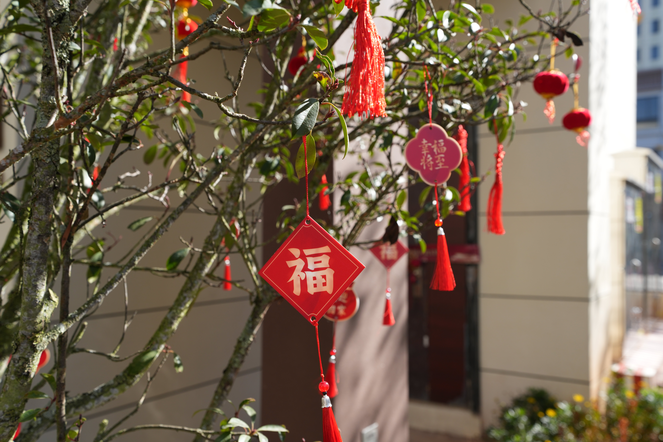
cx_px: 332
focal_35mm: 35
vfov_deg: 37.9
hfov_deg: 54.4
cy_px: 221
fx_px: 645
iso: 200
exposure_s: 1/400
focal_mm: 35
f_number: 5
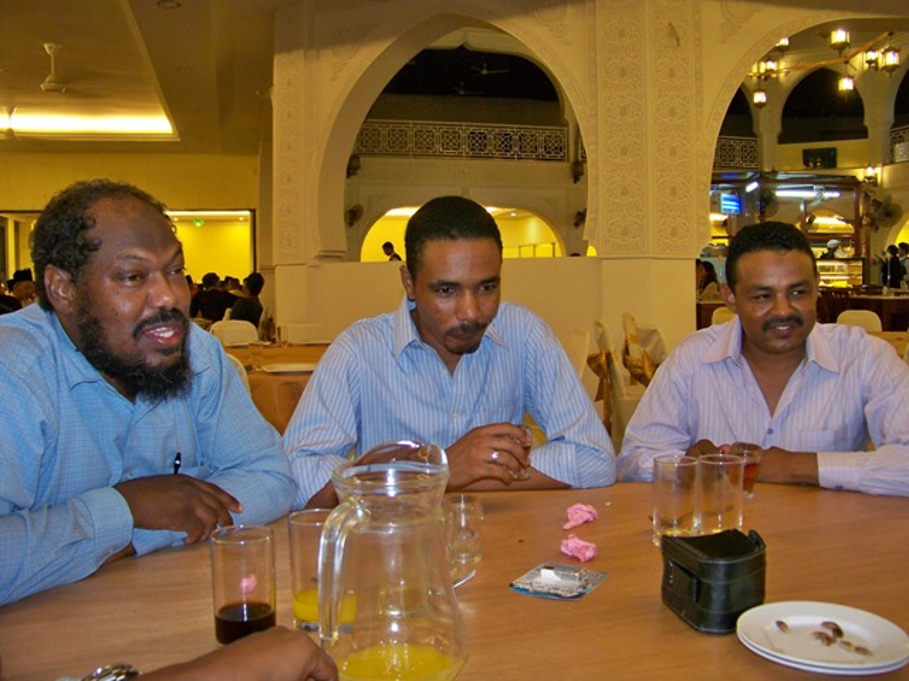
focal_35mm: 33
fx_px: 867
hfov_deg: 55.4
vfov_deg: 42.9
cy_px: 340
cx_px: 454
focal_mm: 5.85
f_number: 2.8
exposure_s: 1/30
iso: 200
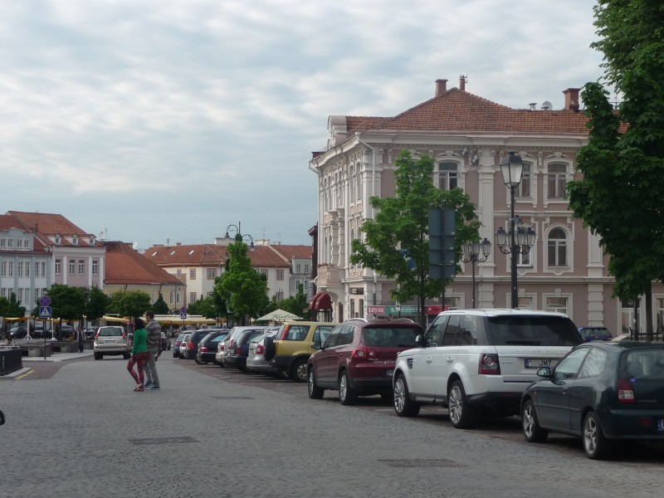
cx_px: 332
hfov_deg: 22.8
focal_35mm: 86
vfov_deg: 17.2
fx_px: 1650
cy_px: 249
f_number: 4.5
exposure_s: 1/320
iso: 100
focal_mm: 11.3
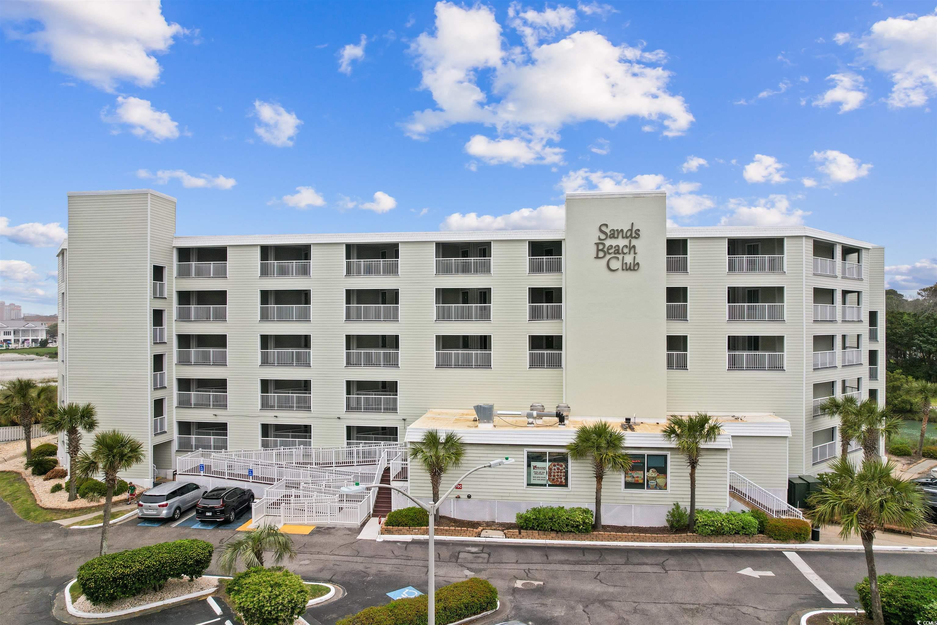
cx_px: 468
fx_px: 573
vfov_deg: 57.2
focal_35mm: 22
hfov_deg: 78.6
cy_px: 312
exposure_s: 1/250
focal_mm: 8.38
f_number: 2.8
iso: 110
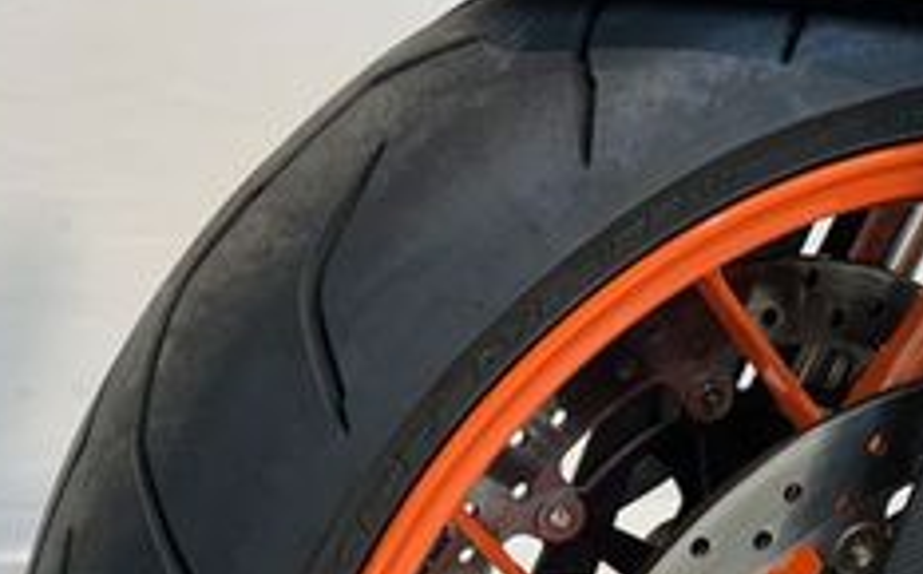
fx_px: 1759
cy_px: 582
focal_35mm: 70
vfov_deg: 18.1
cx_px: 769
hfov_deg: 28.6
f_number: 1.78
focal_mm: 6.86
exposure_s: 1/100
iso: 125
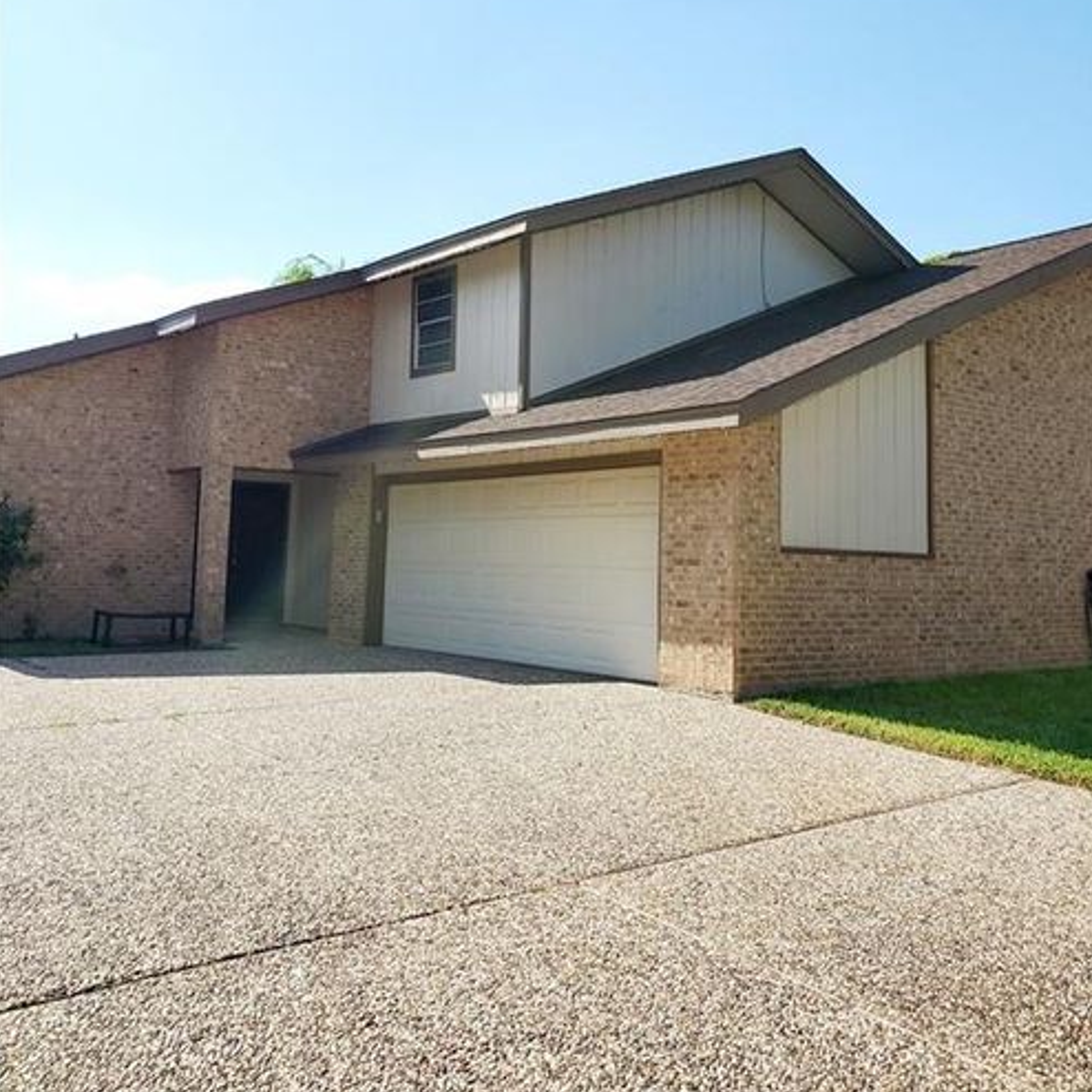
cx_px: 548
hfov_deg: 52.5
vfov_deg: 52.3
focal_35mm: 31
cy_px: 456
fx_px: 1106
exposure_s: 1/1478
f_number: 2.4
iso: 50
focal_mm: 4.3
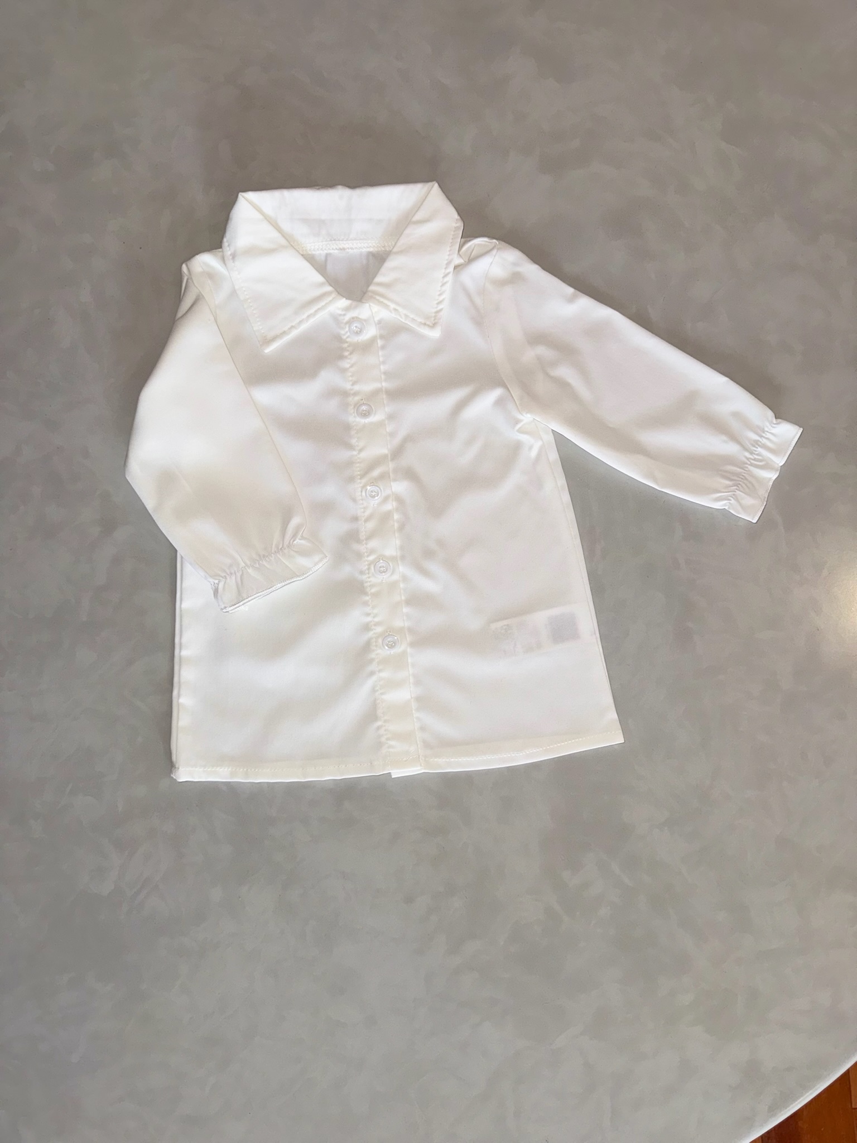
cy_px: 572
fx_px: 792
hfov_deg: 56.8
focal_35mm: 24
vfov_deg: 71.6
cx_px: 428
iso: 64
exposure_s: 1/63
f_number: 1.78
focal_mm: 6.76
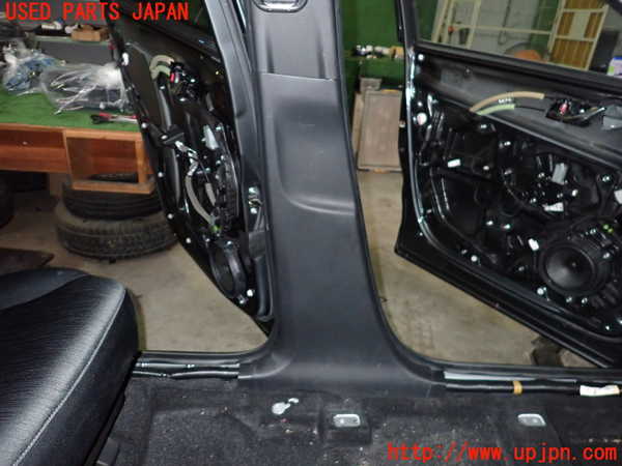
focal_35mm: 25
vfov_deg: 54.9
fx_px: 449
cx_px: 311
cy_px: 233
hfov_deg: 69.4
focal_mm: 4.5
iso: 800
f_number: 5.6
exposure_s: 1/30
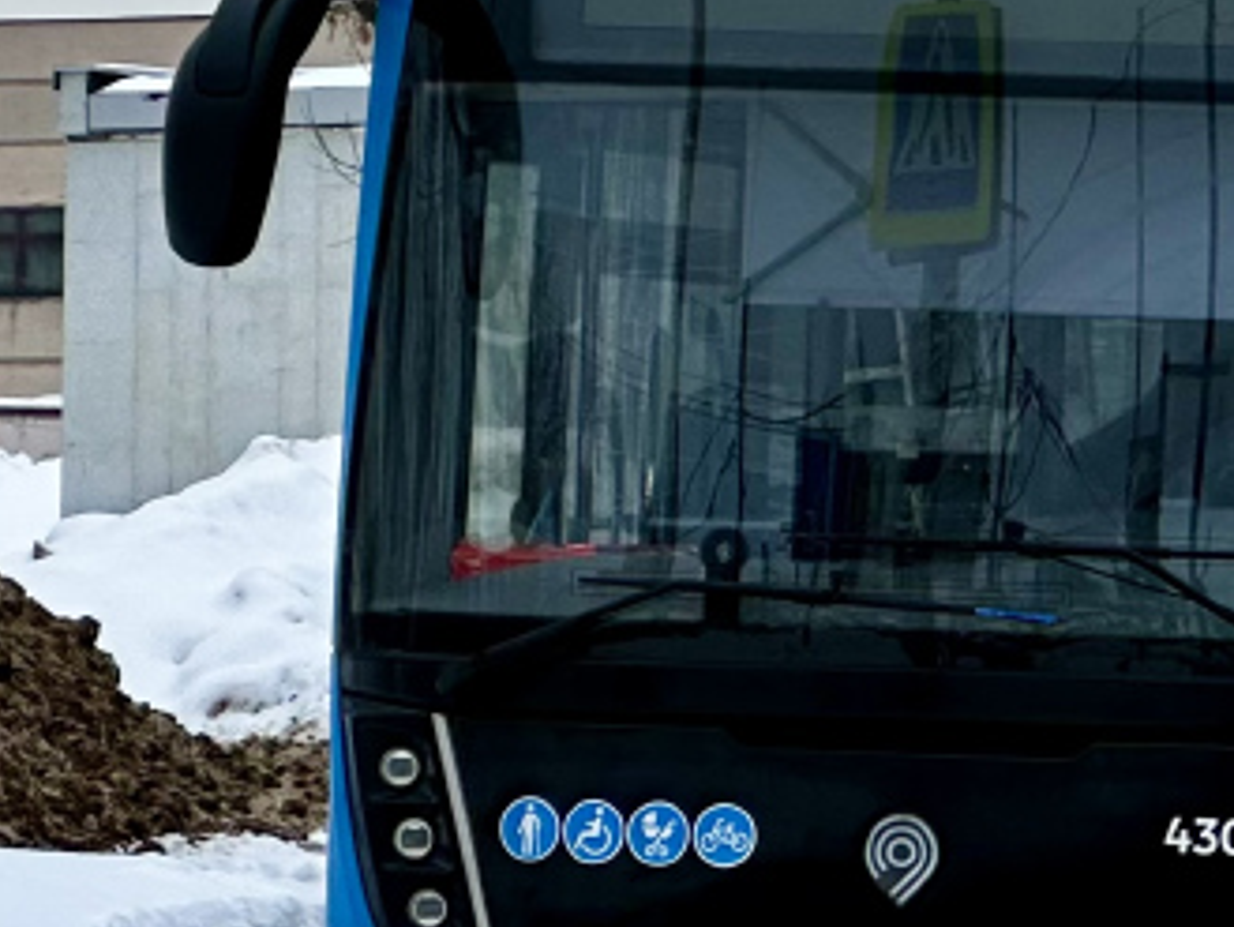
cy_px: -351
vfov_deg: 4.9
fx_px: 10841
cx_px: 1954
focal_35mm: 304
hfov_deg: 6.4
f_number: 2.8
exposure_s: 1/99
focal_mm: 9
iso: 32
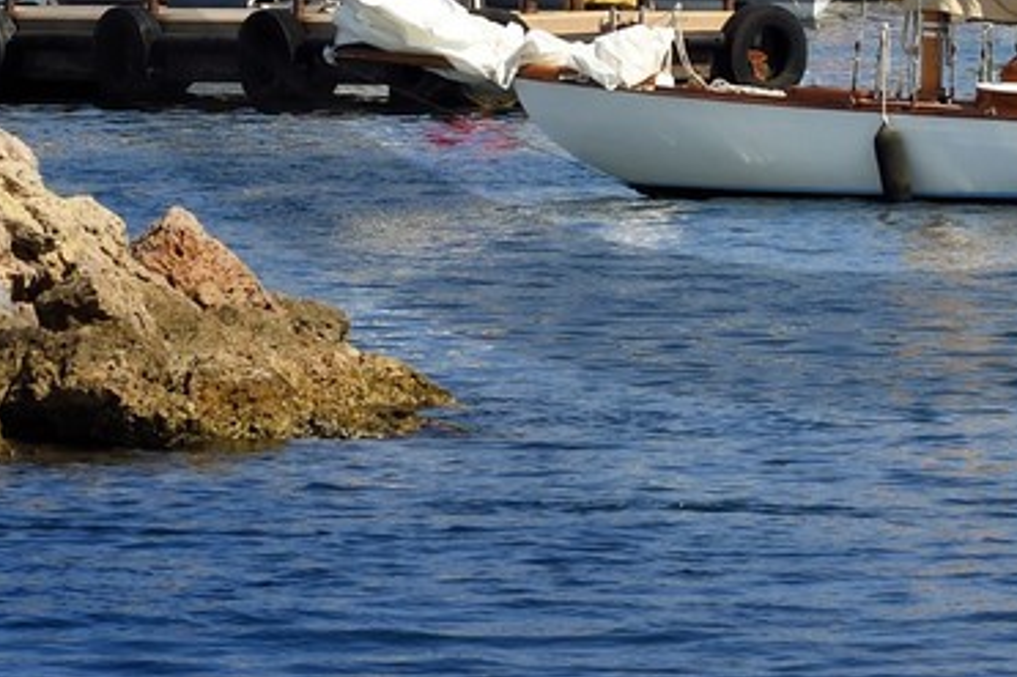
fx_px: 20104
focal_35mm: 712
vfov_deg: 1.9
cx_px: 877
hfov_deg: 2.9
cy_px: -733
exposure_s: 1/640
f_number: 9
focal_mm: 165
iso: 200
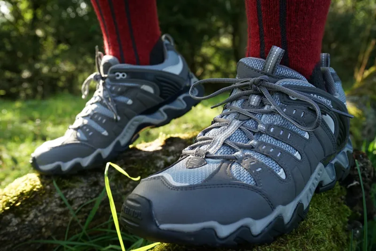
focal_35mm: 36
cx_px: 188
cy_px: 126
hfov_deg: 53.1
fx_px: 376
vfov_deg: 36.9
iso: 500
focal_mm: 36
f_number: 8
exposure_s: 1/125
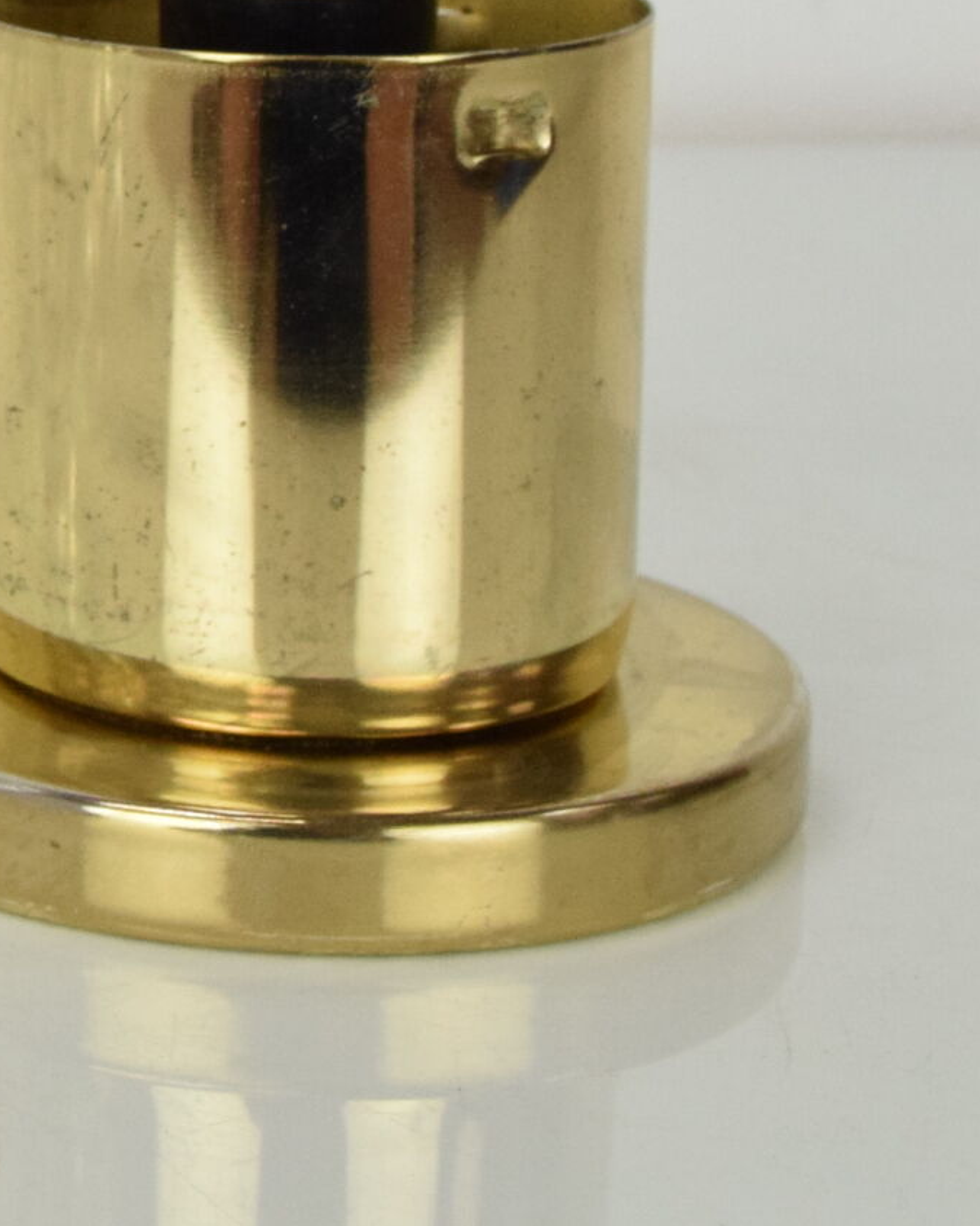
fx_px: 4715
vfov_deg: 14.5
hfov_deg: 11.3
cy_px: -49
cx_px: -586
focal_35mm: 130
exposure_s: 1/320
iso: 1600
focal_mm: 26
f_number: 9
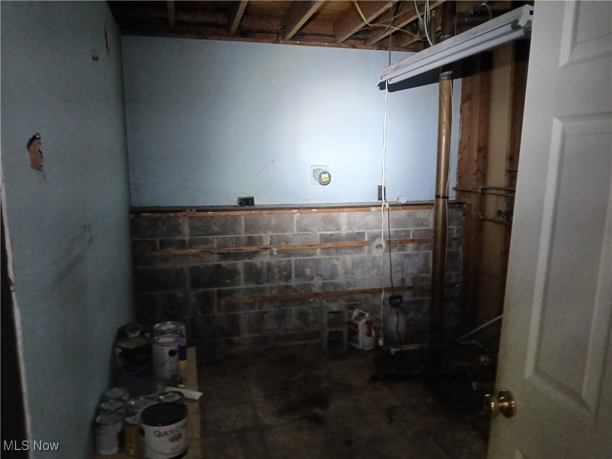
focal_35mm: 26
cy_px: 230
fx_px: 460
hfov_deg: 67.3
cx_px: 306
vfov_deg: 53.1
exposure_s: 1/20
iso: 500
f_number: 1.8
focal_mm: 3.98
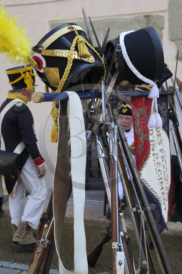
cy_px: 137
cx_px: 91
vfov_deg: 39.6
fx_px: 380
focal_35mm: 50
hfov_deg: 26.9
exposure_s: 1/200
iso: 400
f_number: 7.1
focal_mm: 50
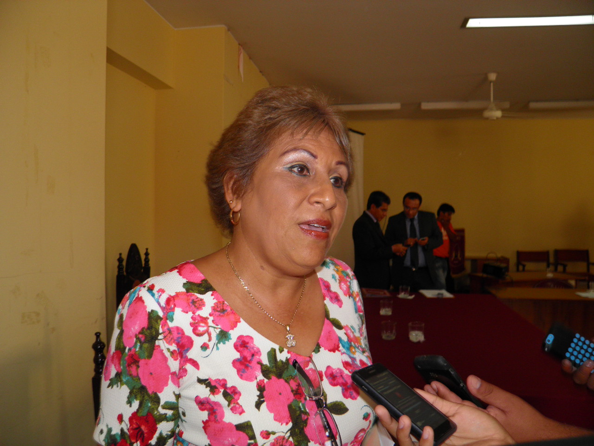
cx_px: 297
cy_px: 223
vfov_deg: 49.7
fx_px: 480
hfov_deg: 63.4
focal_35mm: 28
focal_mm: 4.9
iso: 100
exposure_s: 1/30
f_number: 2.8
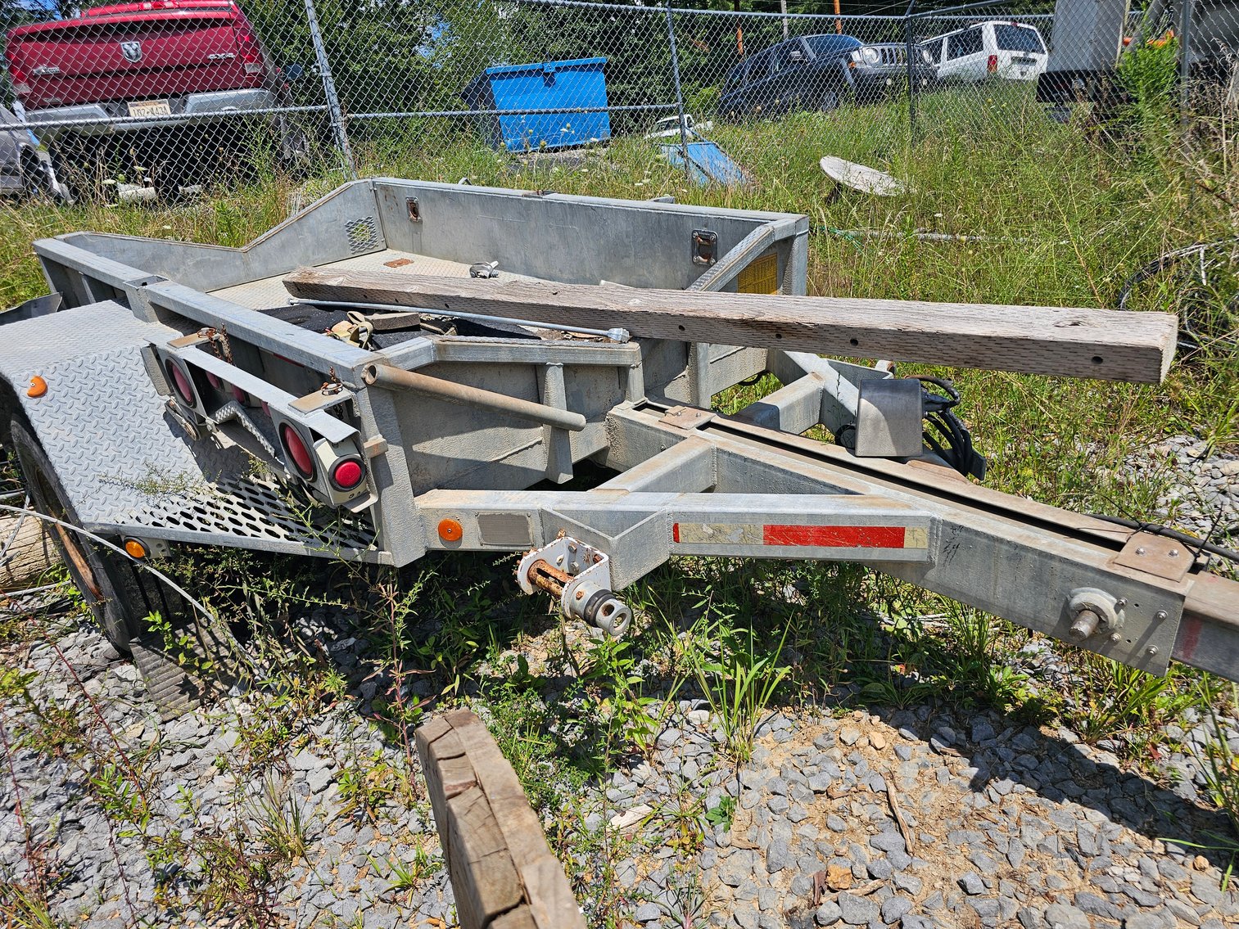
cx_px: 620
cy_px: 464
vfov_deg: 58.9
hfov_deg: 73.9
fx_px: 823
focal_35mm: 23
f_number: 1.7
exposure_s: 1/873
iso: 10
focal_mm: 6.3
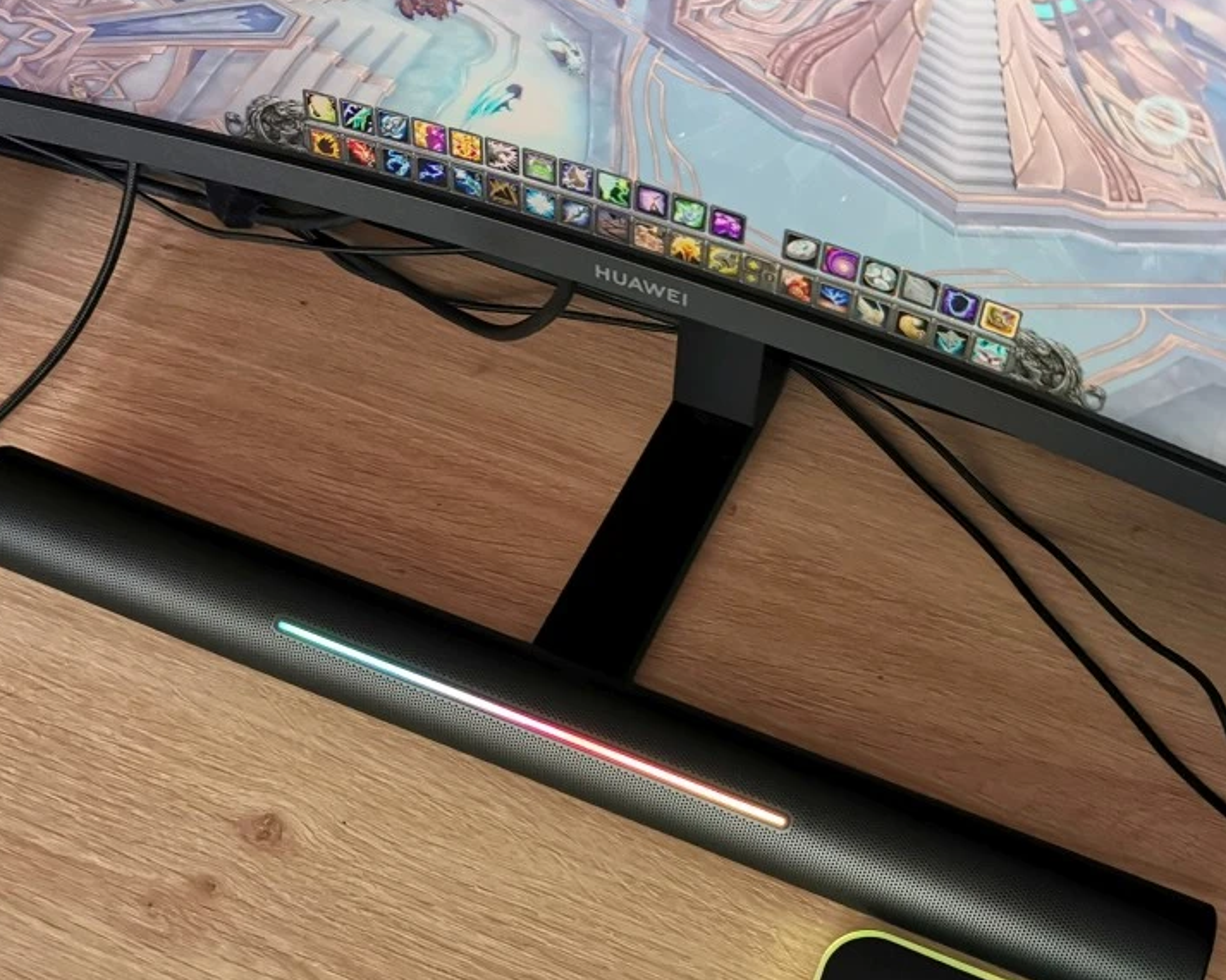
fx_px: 1669
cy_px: 469
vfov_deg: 32.7
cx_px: 650
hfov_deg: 40.3
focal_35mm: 46
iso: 200
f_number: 1.6
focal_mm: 5.56
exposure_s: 1/60
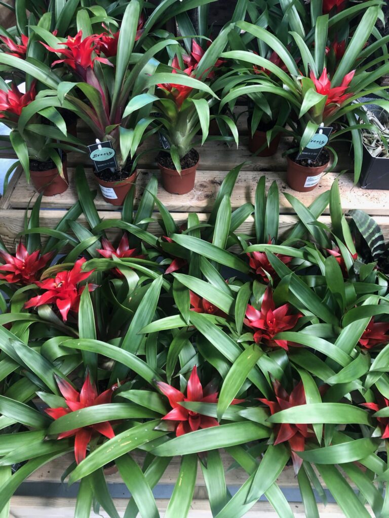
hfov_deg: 49.7
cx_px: 194
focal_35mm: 28
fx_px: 420
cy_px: 259
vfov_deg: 63.4
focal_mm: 3.99
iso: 32
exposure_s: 1/30
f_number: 1.8
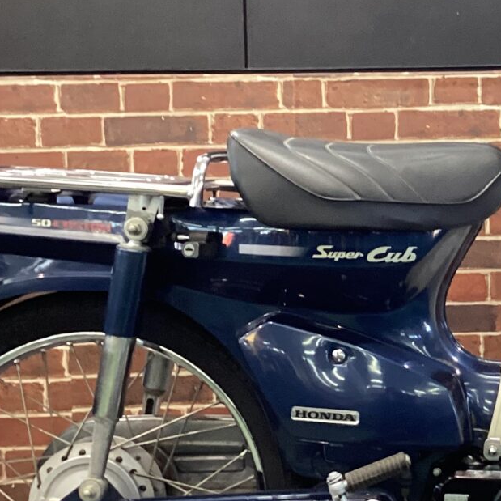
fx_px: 1392
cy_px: 197
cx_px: 549
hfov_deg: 19.6
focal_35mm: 85
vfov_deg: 20.4
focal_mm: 3.3
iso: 250
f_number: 2.4
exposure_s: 1/40
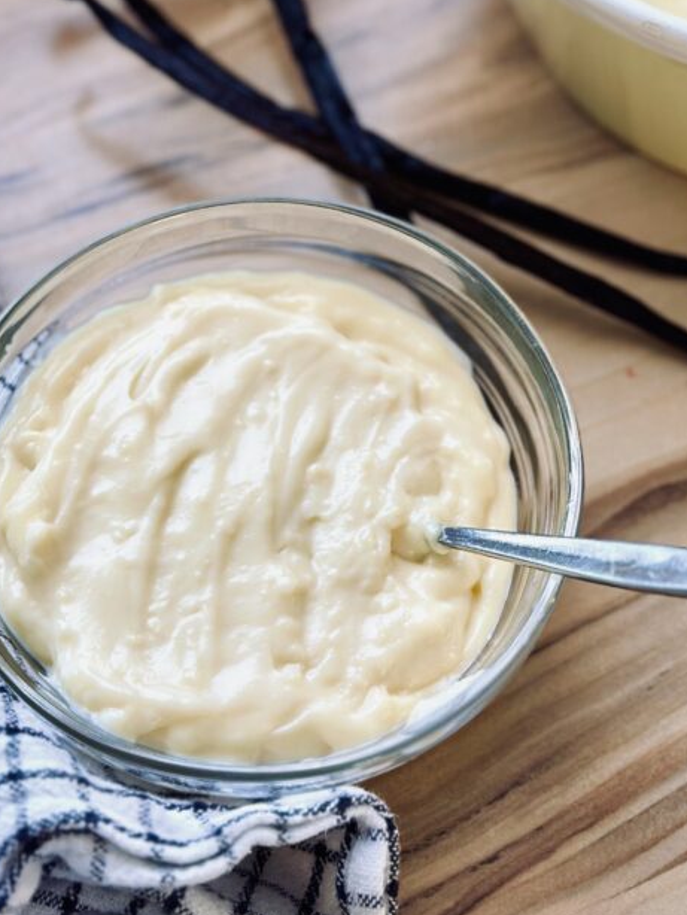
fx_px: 2115
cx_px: 316
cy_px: 255
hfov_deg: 18.4
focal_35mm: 80
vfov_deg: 24.2
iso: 125
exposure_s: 1/61
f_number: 1.78
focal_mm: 6.86
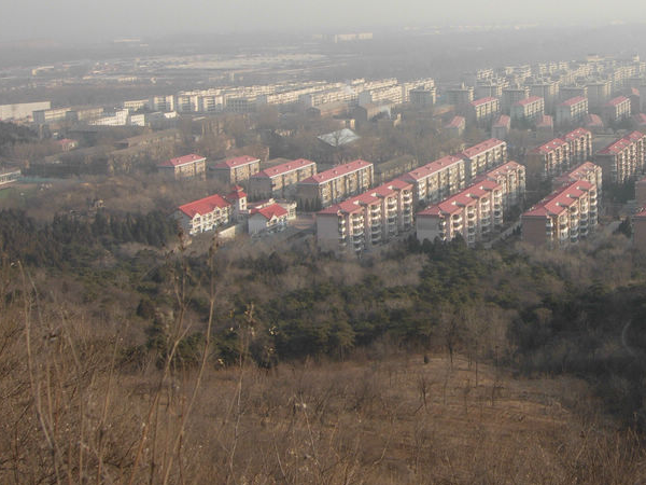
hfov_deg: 31.3
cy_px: 111
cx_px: 523
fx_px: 1120
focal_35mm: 60
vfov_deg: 24.1
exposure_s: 1/203
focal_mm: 7.5
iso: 50
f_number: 5.4
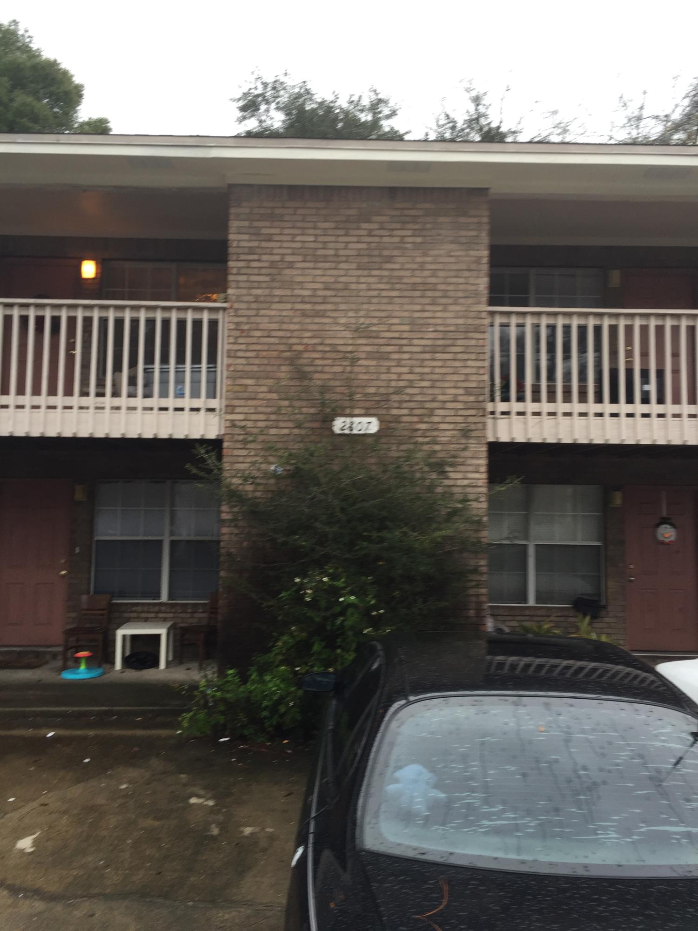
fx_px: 780
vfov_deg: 61.7
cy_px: 466
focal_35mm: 29
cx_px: 349
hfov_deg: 48.2
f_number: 2.2
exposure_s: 1/60
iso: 40
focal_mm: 4.15
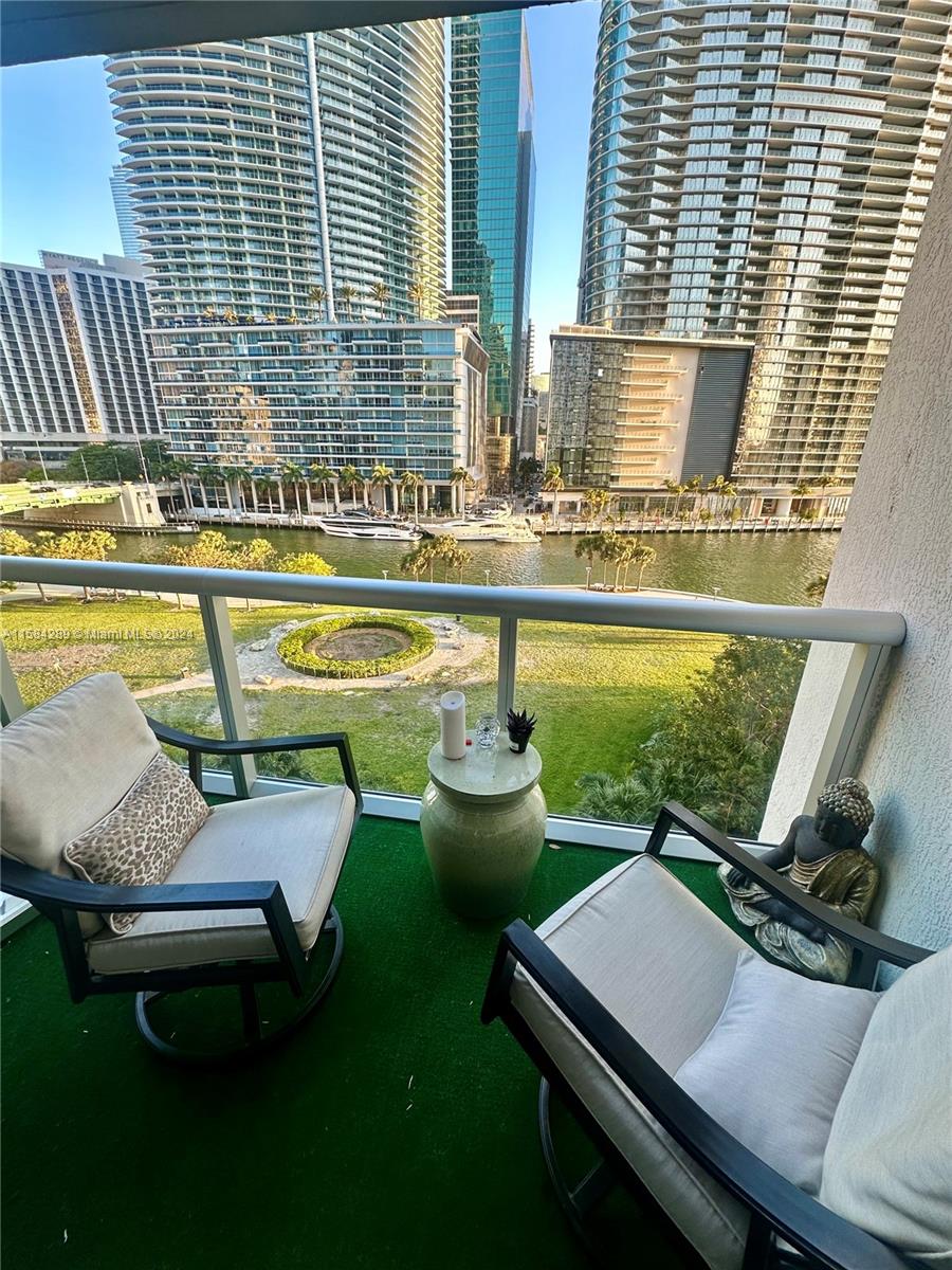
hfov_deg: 85.7
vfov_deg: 102.1
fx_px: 513
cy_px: 635
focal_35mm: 14
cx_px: 476
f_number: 2.2
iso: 64
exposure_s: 1/99
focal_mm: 2.22
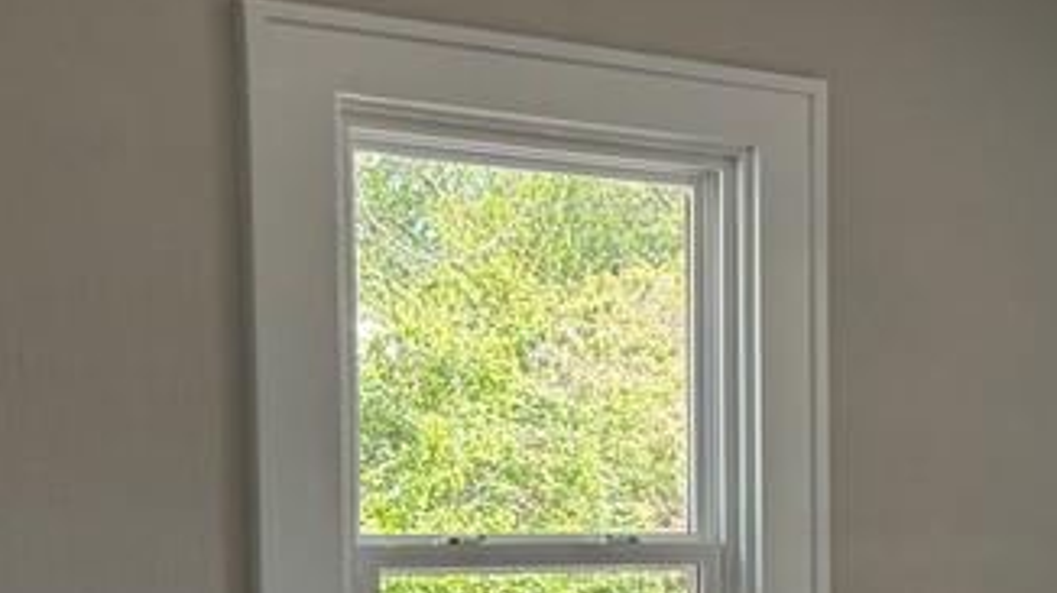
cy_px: 690
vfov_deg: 13.2
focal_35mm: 89
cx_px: 1449
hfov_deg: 21.2
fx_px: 2493
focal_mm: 5.96
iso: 50
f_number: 1.6
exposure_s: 1/121
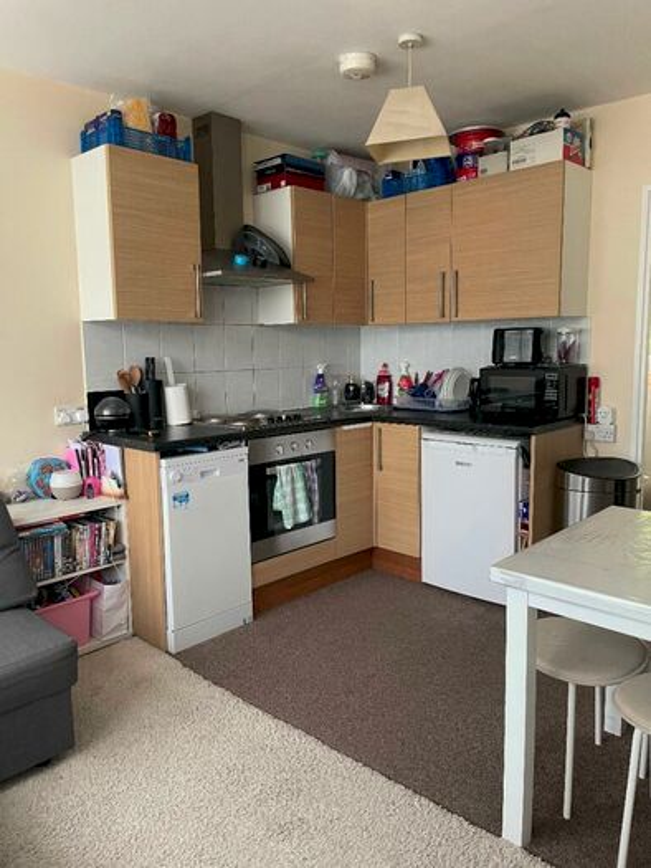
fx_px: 652
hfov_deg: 53.1
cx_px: 326
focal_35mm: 26
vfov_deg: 67.3
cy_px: 434
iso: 125
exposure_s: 1/66
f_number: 1.6
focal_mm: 4.2
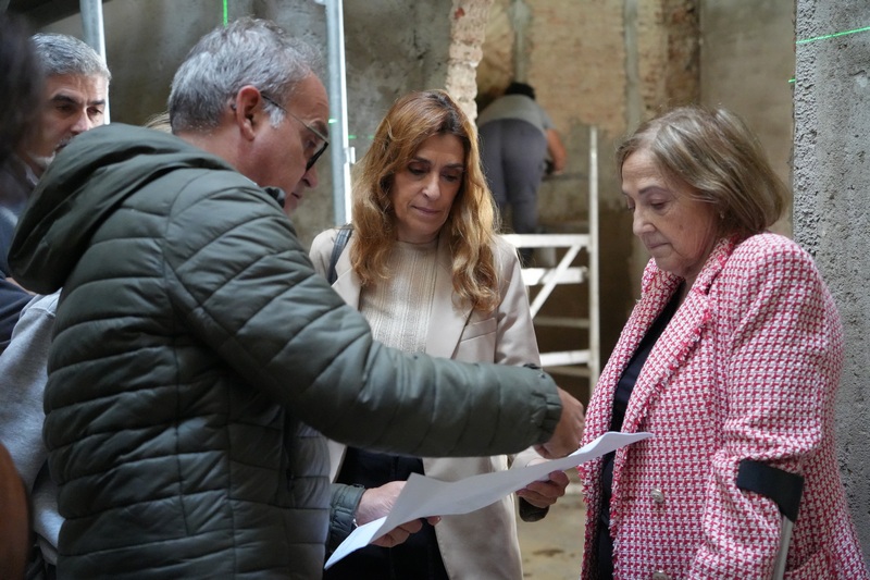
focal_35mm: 45
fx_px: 1087
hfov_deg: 43.6
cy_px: 290
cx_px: 435
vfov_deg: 29.9
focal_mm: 45
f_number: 3.5
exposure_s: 1/80
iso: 12800
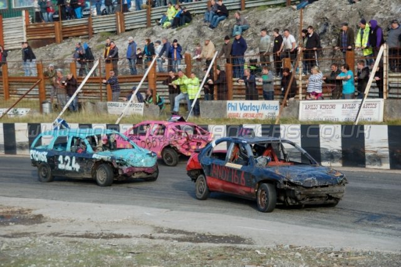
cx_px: 200
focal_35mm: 98
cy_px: 134
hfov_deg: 20.9
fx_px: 1085
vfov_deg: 14.0
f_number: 5.3
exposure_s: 1/500
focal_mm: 65
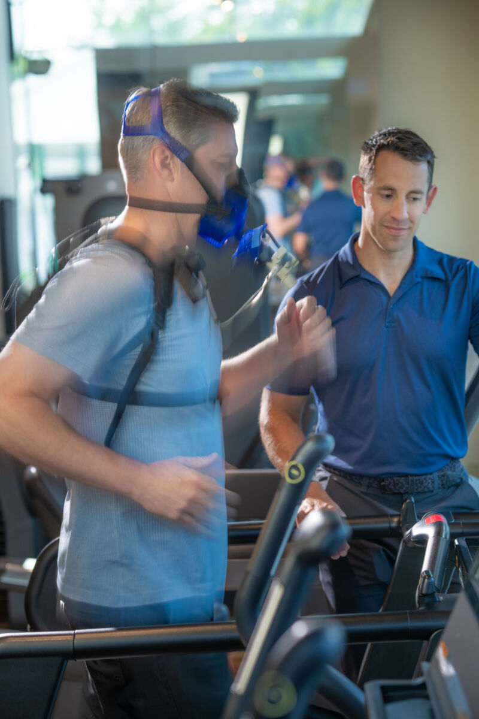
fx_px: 1696
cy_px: 360
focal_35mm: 85
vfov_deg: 23.9
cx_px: 240
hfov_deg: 16.1
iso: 100
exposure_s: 1/20
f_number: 3.5
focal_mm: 85
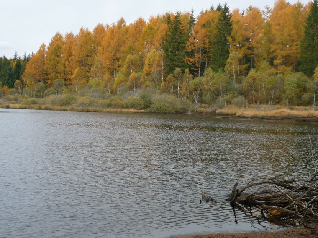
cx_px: 158
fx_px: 643
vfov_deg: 21.0
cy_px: 121
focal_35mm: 70
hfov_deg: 27.8
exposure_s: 1/200
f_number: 4.3
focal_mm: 8.3
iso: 100
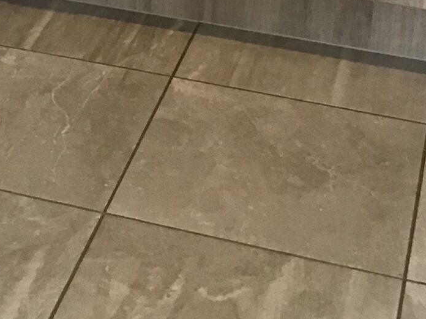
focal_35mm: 114
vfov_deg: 12.0
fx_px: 1403
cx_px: -29
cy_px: -254
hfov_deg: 16.8
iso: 125
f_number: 2.4
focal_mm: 3.3
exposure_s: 1/33
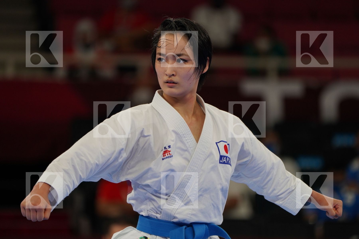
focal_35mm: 400
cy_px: 120
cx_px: 180
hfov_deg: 5.2
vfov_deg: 3.4
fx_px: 3989
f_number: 5.6
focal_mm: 400
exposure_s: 1/500
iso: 800
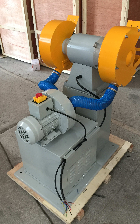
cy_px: 111
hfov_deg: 40.5
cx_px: 78
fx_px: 189
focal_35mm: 31
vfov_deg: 61.2
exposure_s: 1/17
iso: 50
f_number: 2.2
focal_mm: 4.15
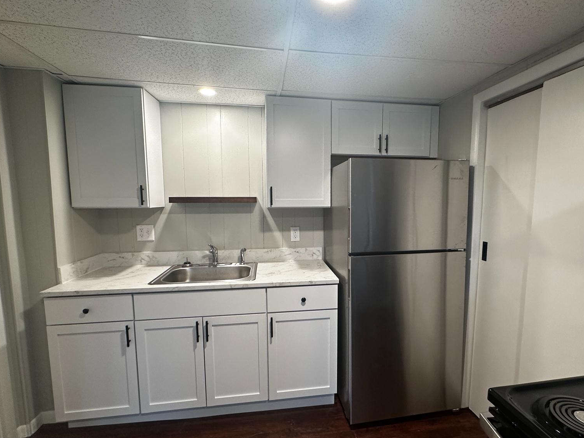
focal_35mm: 19
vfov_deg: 68.6
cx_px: 323
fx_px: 321
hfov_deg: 84.4
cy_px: 233
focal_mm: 2.22
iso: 160
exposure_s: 1/60
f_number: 2.2
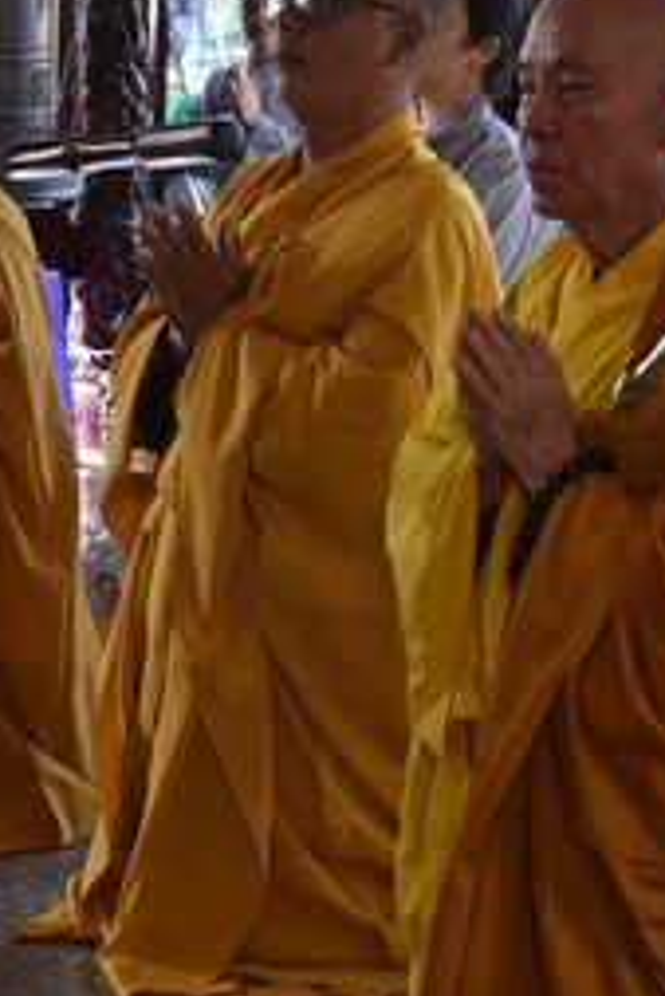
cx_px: -205
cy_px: 445
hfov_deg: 11.8
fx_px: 3127
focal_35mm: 113
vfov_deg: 18.1
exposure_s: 1/125
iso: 400
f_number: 5.6
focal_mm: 44
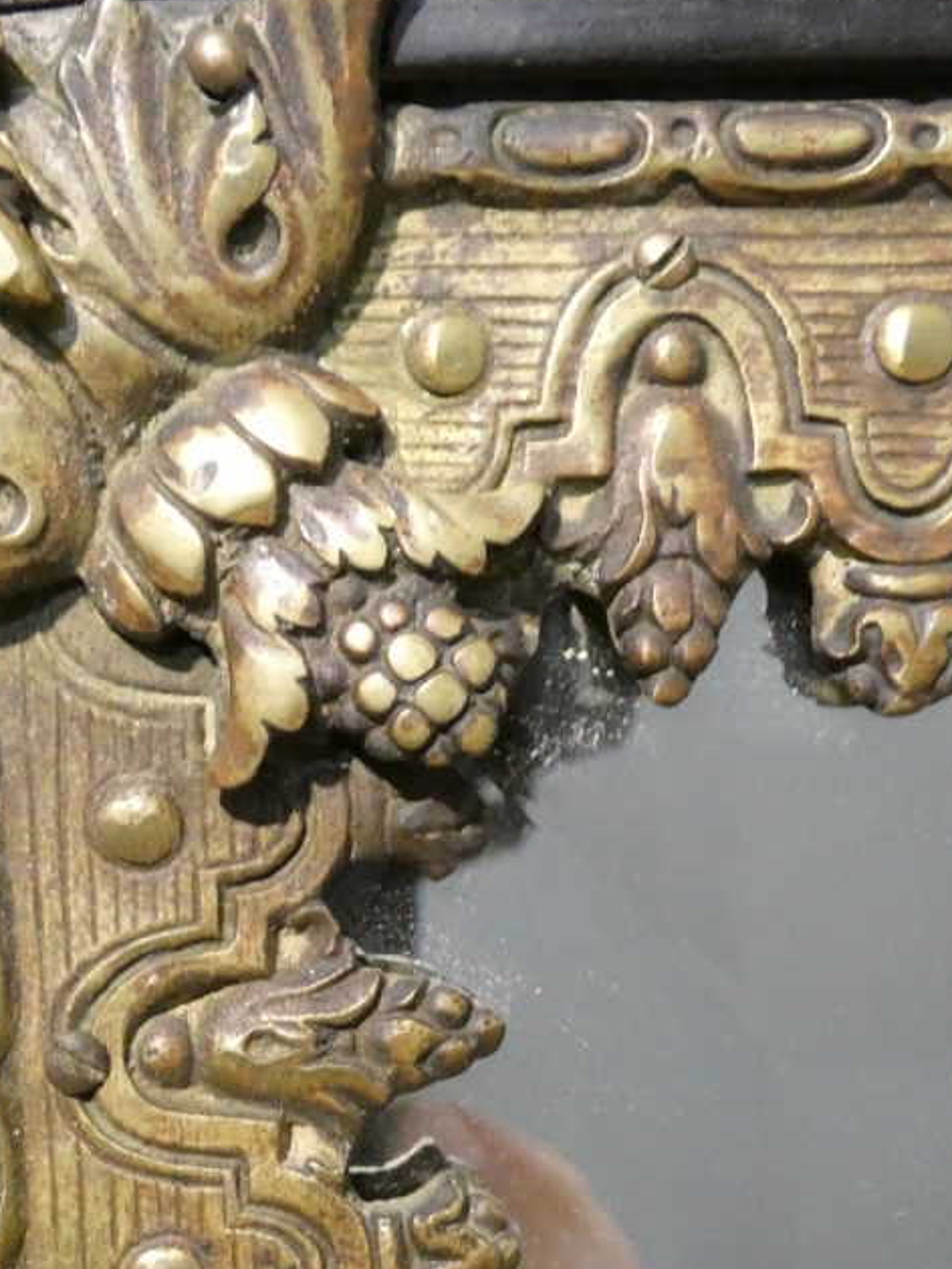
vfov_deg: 33.4
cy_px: 857
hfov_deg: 25.5
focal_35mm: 57
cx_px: 301
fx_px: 2089
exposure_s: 1/80
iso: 1600
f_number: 3.4
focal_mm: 6.2
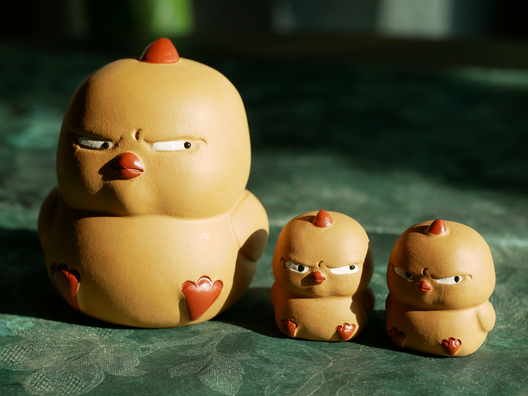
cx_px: 237
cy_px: 201
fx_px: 1633
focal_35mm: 107
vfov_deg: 13.8
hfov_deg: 18.4
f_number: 4.5
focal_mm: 45
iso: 200
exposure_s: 1/500
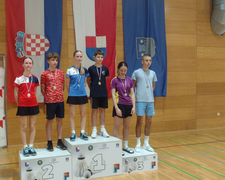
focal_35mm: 37
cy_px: 97
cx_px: 74
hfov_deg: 48.2
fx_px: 246
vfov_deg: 40.1
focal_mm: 4.71
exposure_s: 1/50
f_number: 1.7
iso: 240
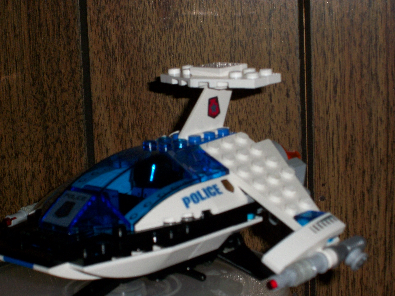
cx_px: 198
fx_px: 1198
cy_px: 148
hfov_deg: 18.7
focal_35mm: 105
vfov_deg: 14.1
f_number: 5.7
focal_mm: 18.8
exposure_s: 1/250
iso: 250
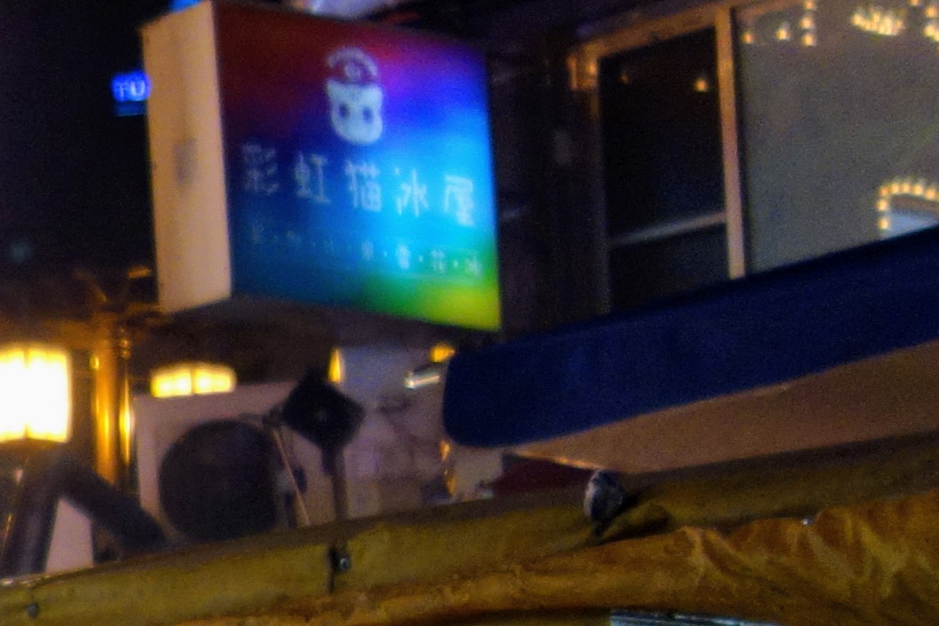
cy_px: 637
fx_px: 3364
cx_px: -873
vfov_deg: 10.5
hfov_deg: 13.8
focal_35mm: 129
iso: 320
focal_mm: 10.4
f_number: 1.8
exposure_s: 1/125
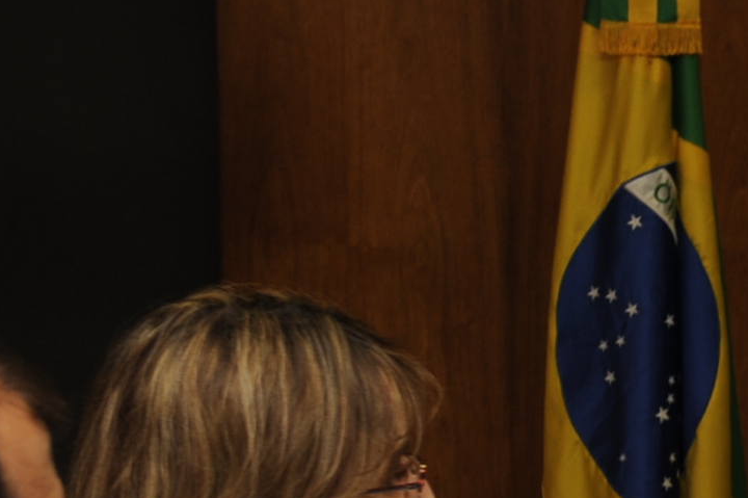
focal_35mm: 230
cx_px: 1351
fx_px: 4775
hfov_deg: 8.6
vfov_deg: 5.9
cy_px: 583
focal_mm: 52
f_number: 5.6
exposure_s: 1/60
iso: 400
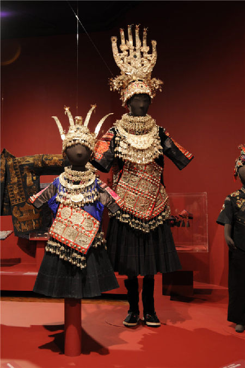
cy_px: 184
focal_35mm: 36
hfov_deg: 36.8
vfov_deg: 53.2
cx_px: 122
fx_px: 368
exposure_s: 1/3
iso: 400
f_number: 3.8
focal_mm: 24
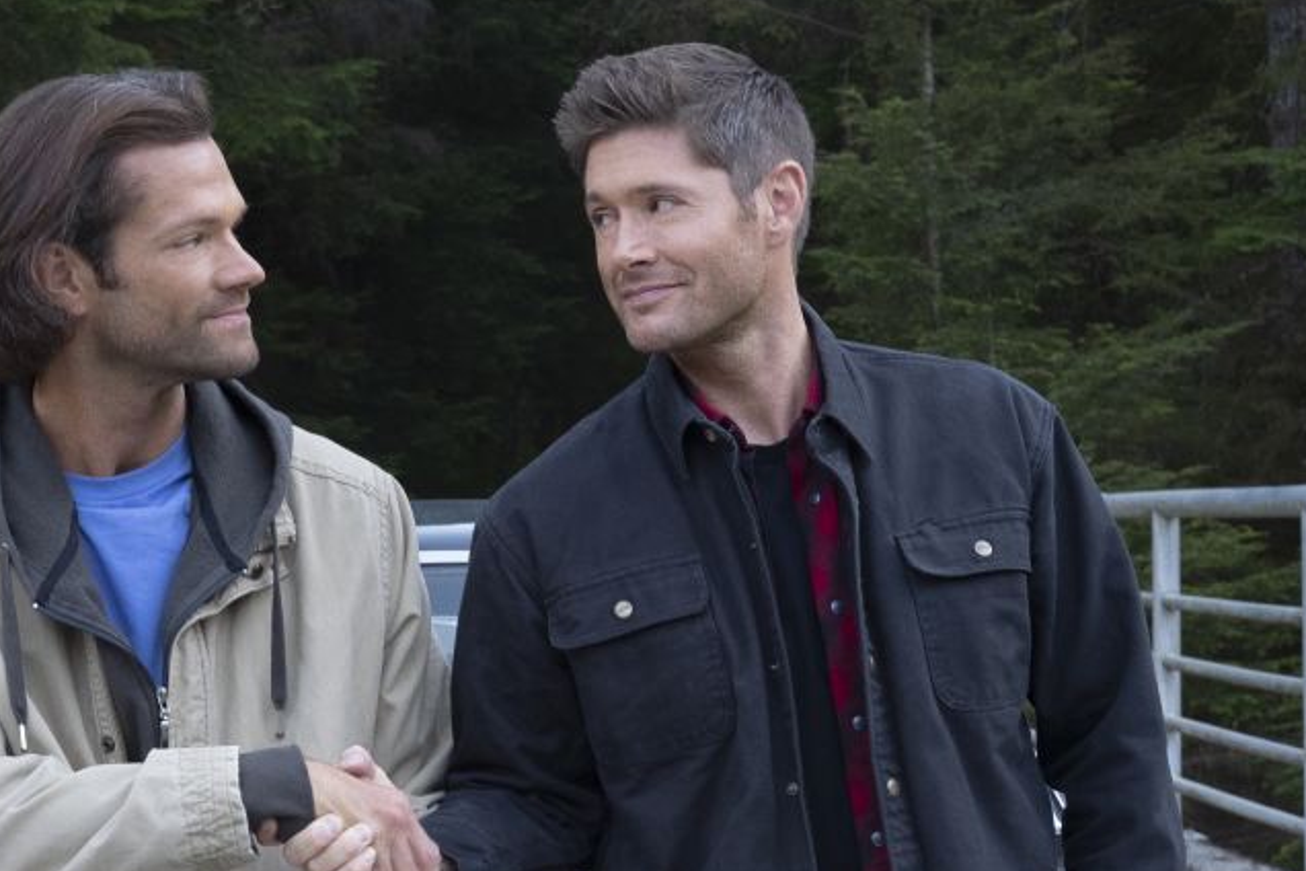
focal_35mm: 100
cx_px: 361
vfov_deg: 13.6
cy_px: 698
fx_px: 3627
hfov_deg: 20.3
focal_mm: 35
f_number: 8
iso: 800
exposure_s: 1/60
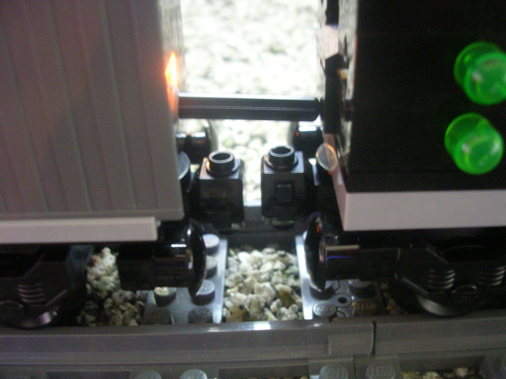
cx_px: 253
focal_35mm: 38
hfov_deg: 49.0
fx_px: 555
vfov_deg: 37.7
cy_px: 190
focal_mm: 5.8
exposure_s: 1.19
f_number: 2.8
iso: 200
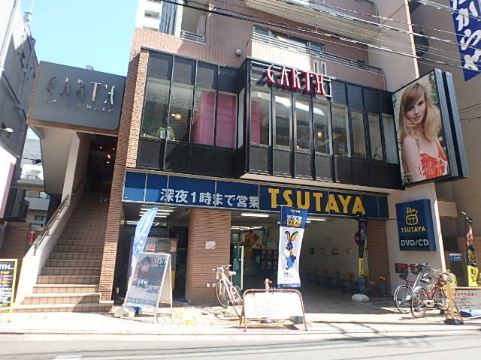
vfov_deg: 63.4
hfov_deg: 79.0
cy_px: 180
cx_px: 240
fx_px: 292
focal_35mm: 21
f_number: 3.5
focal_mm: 3.7
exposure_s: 1/320
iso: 125
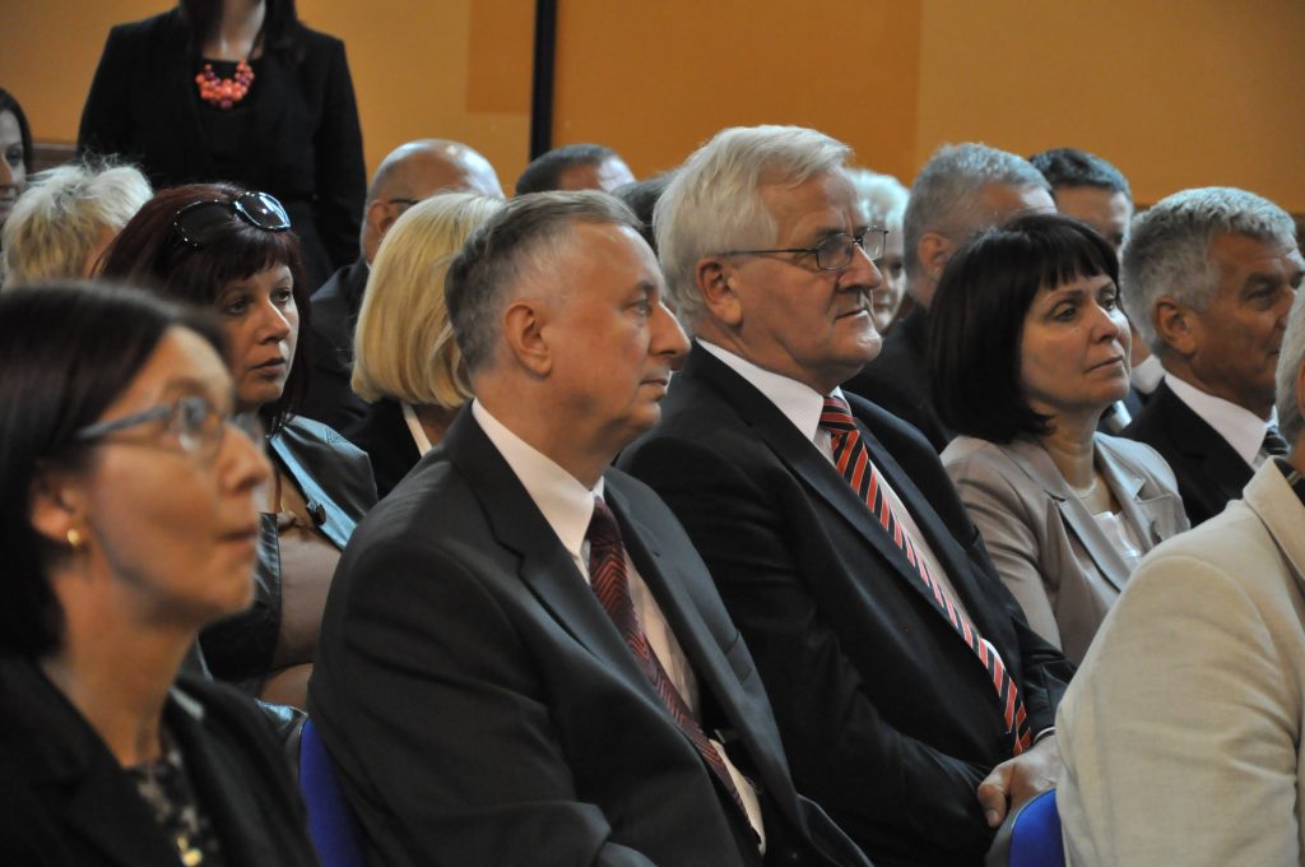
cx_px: 652
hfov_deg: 13.1
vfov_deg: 8.7
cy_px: 434
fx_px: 5702
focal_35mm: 158
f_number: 5.6
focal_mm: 105
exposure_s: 1/200
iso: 2000
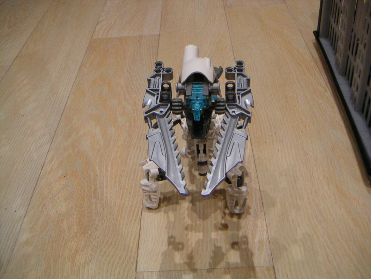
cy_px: 140
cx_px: 186
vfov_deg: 36.8
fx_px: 418
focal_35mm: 39
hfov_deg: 47.9
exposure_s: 1/45
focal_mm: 5.1
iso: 160
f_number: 2.9
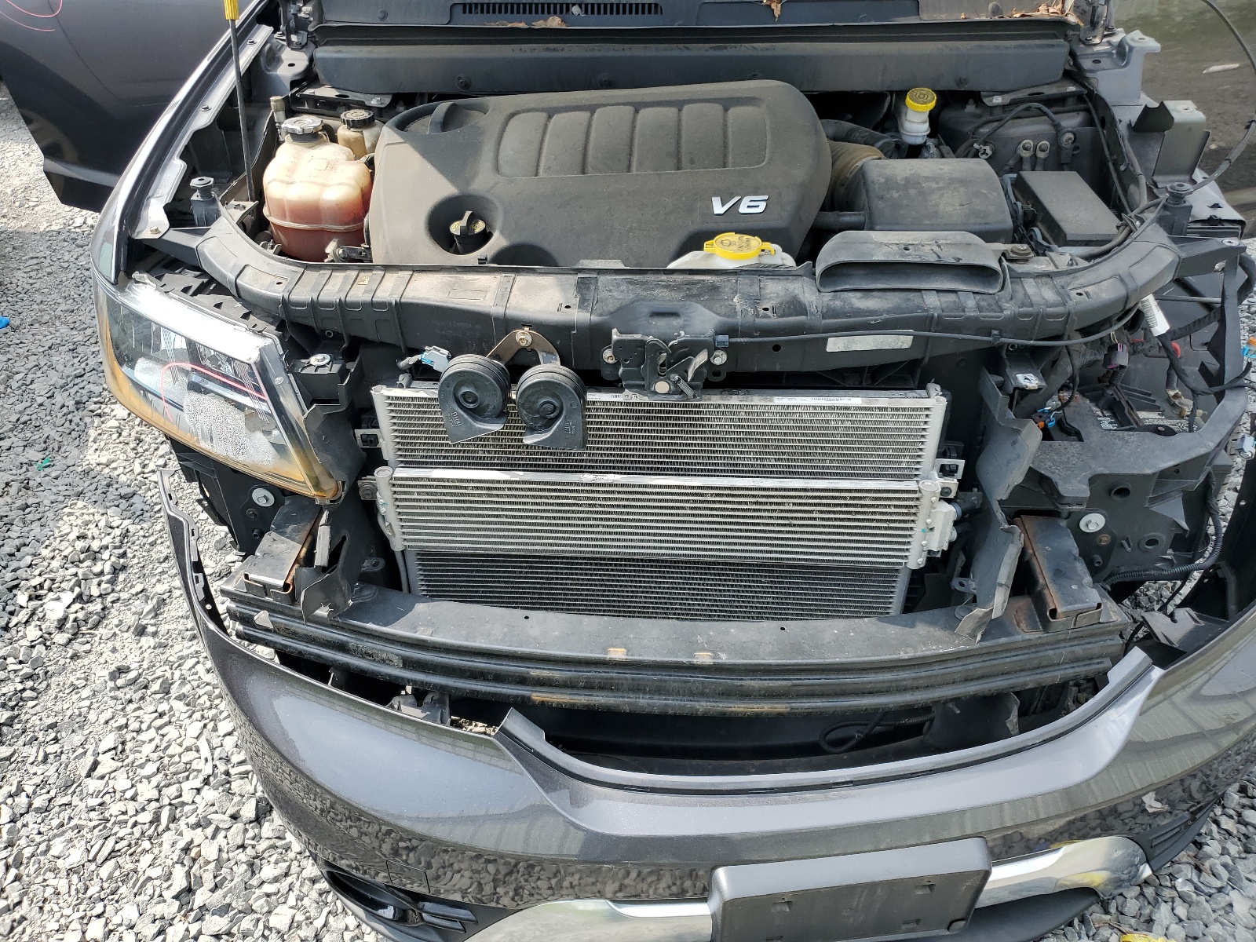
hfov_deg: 67.3
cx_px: 628
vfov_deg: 53.1
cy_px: 471
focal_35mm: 26
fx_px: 943
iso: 50
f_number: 1.5
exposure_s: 1/1000
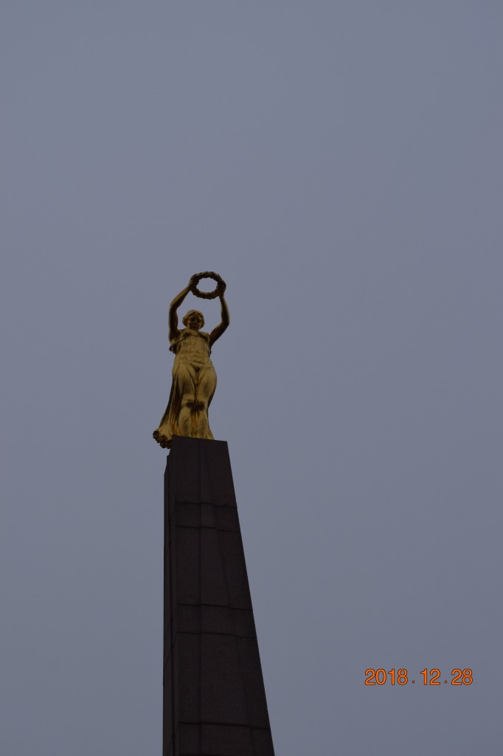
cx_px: 252
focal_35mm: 82
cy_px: 378
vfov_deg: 24.6
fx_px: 1730
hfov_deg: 16.5
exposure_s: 1/250
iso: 320
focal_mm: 55
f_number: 8
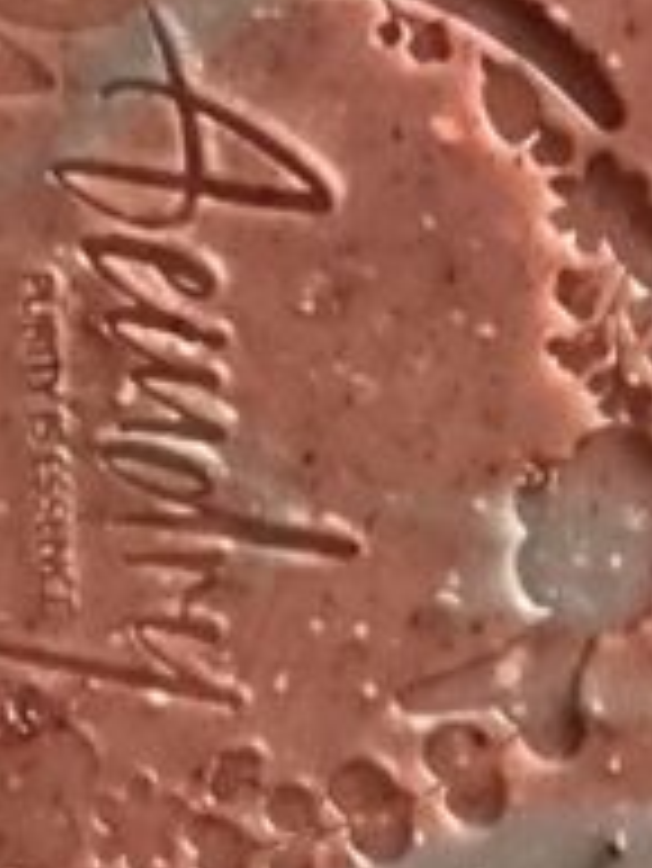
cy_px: 1214
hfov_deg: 4.6
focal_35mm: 319
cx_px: 1048
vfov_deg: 6.1
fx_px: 8002
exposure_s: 1/24
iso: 500
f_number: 2.8
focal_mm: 9
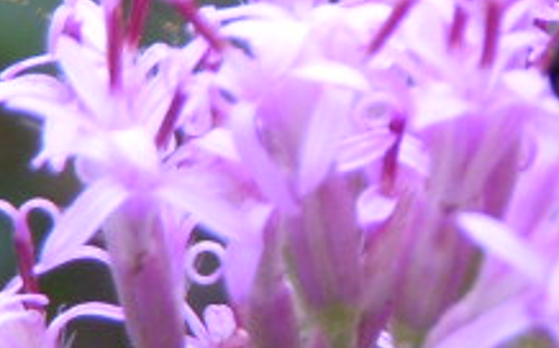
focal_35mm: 567
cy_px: 356
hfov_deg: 3.7
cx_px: 754
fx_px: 8634
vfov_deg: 2.3
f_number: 4.2
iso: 200
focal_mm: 18.9
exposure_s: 1/80
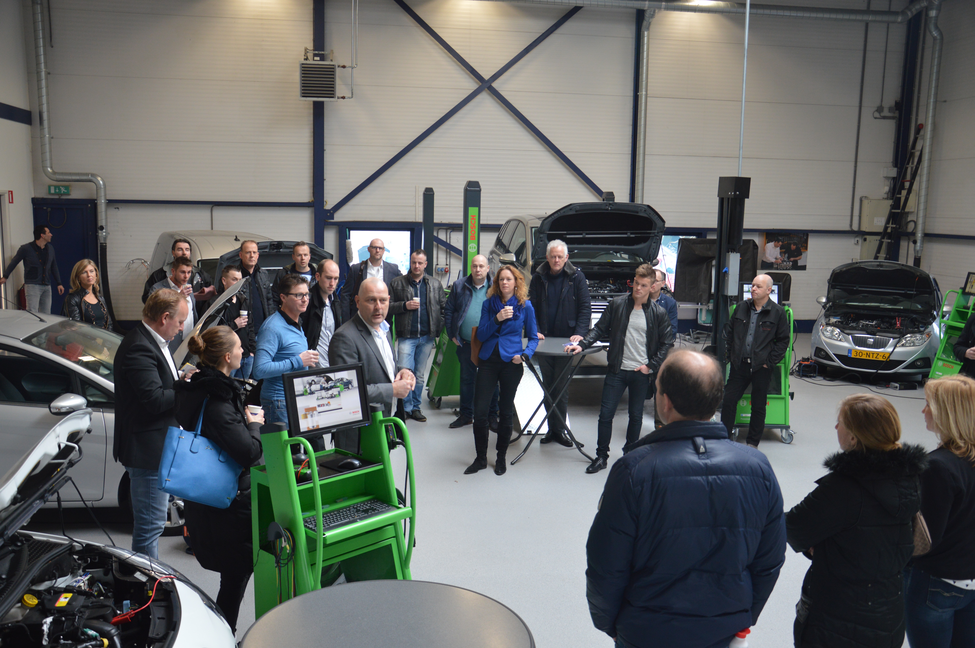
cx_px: 488
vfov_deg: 39.9
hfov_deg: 57.3
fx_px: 893
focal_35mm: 33
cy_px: 324
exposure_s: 1/60
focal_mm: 22
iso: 400
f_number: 3.8
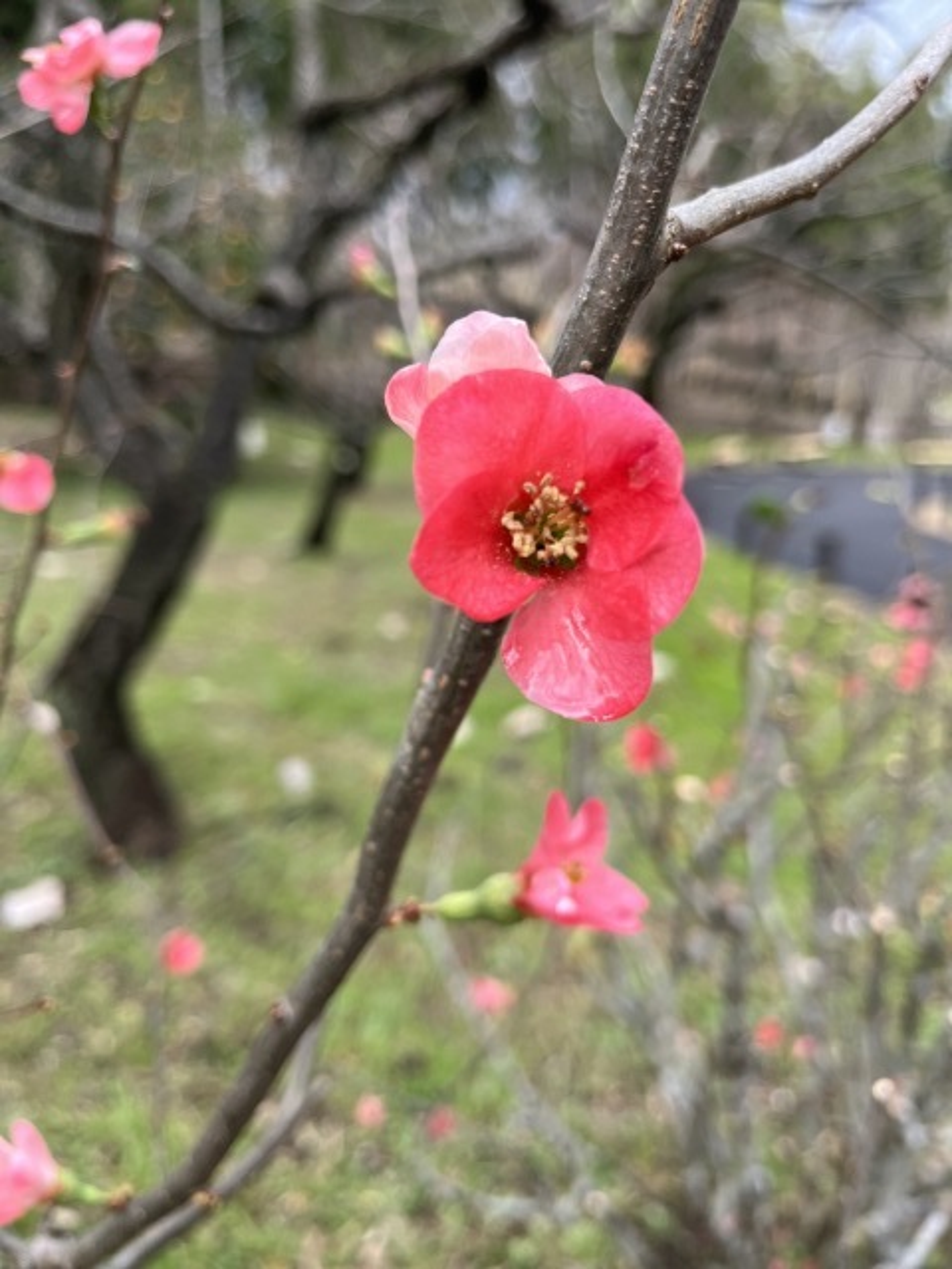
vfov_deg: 67.3
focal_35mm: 26
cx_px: 476
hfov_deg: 53.1
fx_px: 953
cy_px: 634
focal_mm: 5.1
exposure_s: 1/363
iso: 50
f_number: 1.6
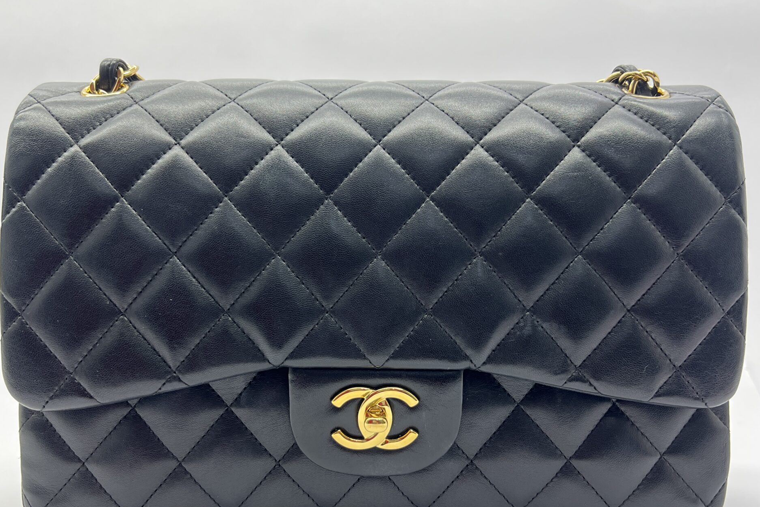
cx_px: 377
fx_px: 781
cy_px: 291
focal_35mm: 37
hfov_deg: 51.9
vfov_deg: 35.9
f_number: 1.5
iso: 125
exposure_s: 1/100
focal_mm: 5.7
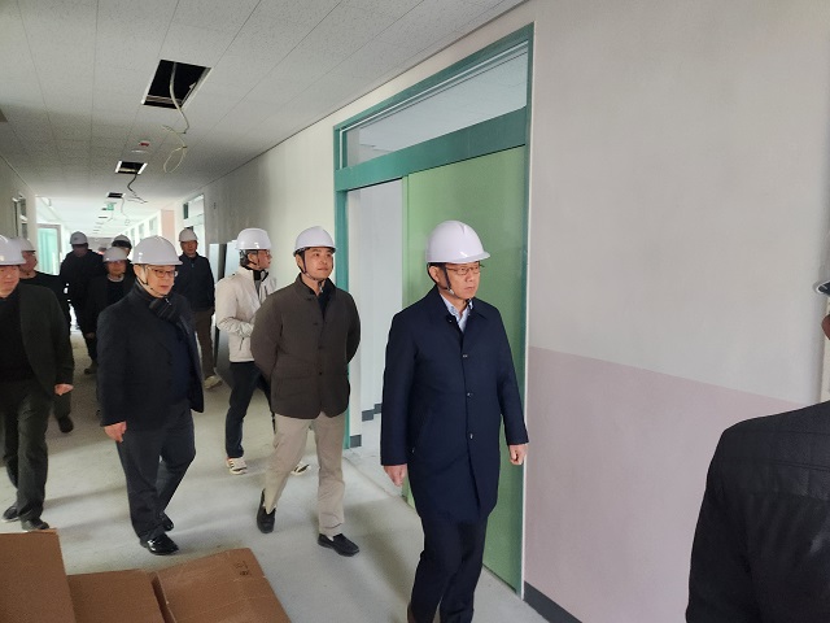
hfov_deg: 73.9
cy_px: 312
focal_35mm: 23
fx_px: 551
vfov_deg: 58.9
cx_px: 415
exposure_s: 1/120
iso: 640
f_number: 1.8
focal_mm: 5.4
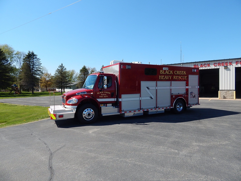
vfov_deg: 61.1
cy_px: 90
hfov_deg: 76.4
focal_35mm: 22
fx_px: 153
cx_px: 120
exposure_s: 1/400
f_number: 6
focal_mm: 4
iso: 125
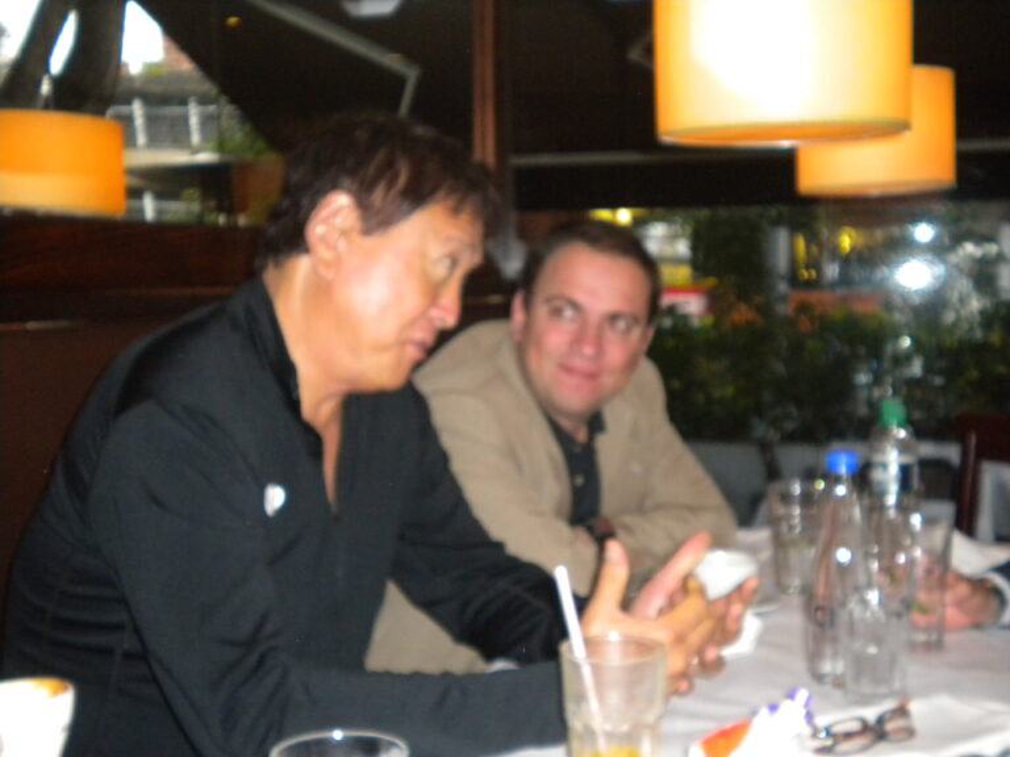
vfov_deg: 28.0
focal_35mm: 52
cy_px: 378
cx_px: 505
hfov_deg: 36.8
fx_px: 1517
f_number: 3.9
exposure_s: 1/30
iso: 400
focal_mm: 9.3
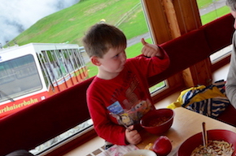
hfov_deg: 33.2
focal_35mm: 59
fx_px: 386
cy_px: 31
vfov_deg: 22.6
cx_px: 181
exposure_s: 1/160
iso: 640
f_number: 6.3
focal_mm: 19
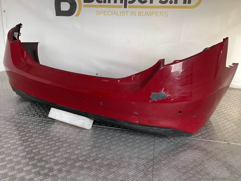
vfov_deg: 48.2
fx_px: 202
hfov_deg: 61.7
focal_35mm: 29
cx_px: 120
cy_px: 90
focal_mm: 3
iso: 32
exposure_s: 1/100
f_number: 1.8
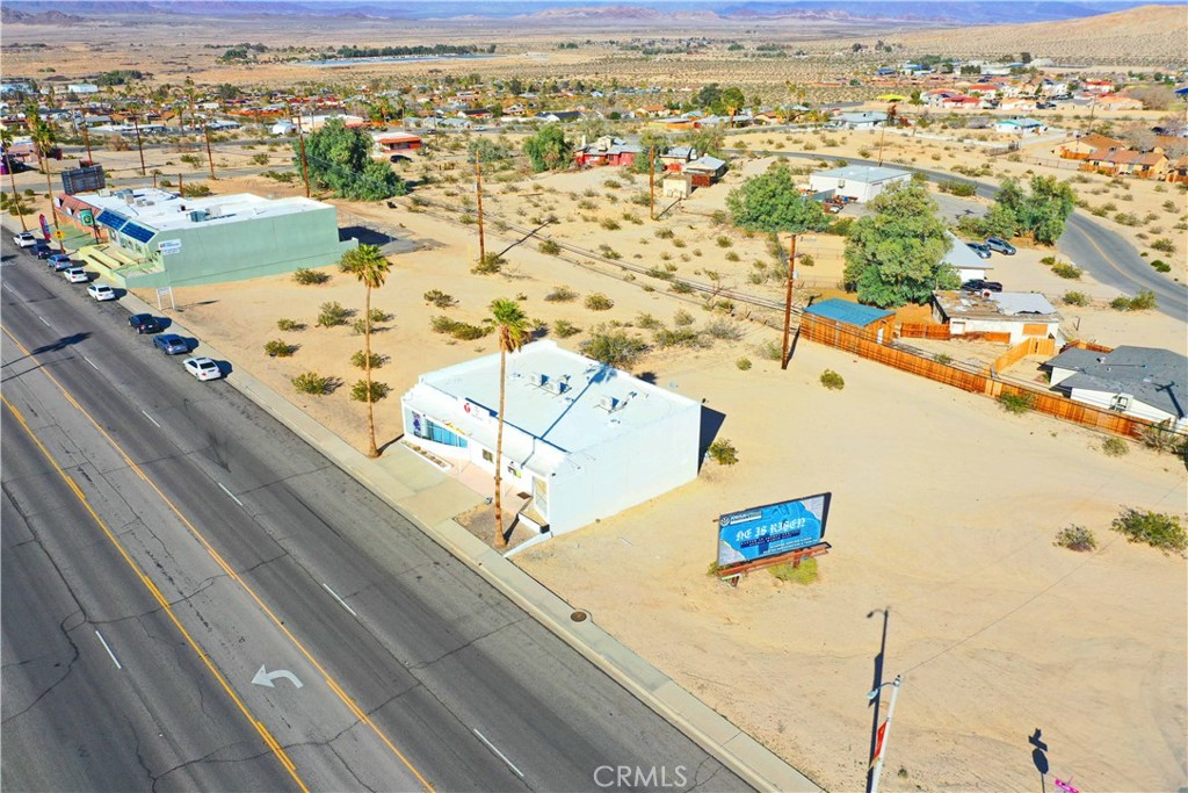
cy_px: 396
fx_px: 924
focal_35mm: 28
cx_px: 594
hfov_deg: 65.5
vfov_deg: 46.4
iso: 100
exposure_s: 1/500
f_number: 6.3
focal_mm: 10.26
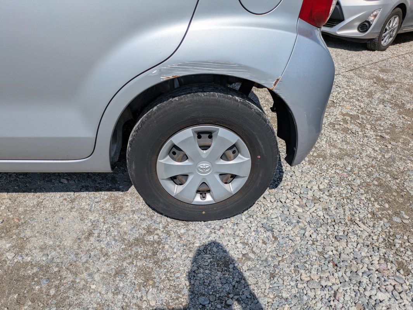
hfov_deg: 69.4
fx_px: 298
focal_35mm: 25
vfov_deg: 54.9
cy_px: 155
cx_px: 206
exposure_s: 1/5917
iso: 49
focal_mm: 5.43
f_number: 1.89
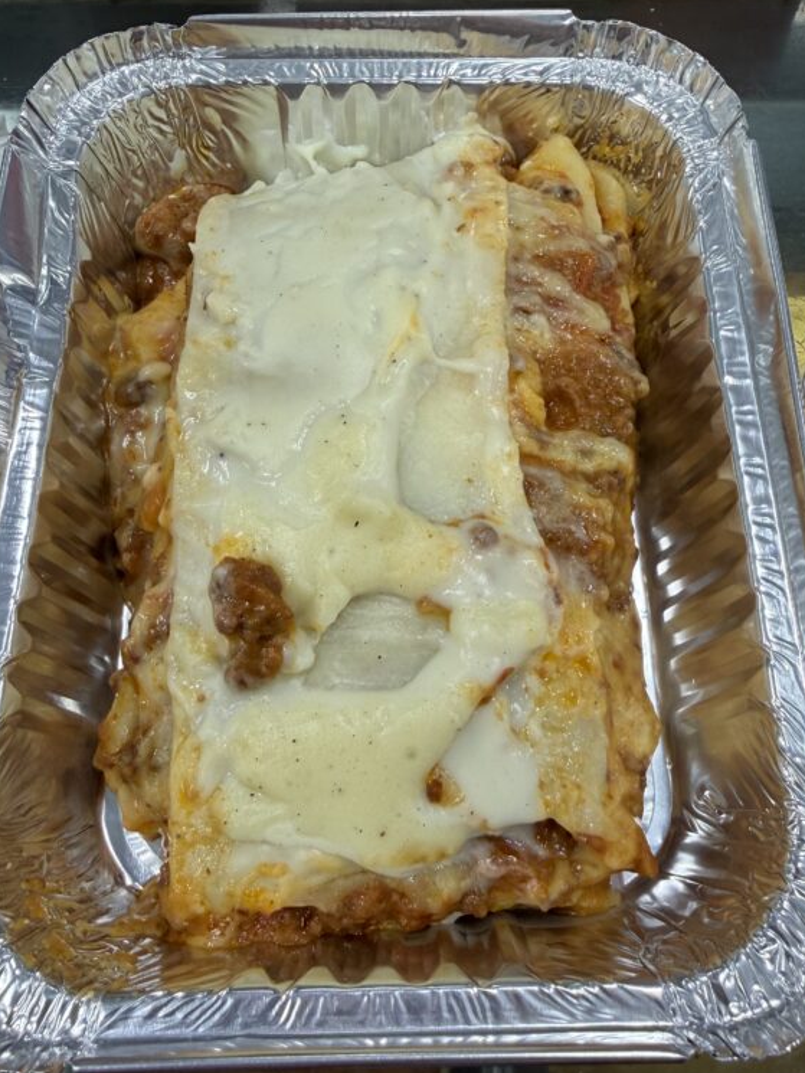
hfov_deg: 43.0
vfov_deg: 55.3
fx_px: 1023
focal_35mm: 33
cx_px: 410
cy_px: 562
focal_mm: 2.22
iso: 100
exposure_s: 1/120
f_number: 2.2
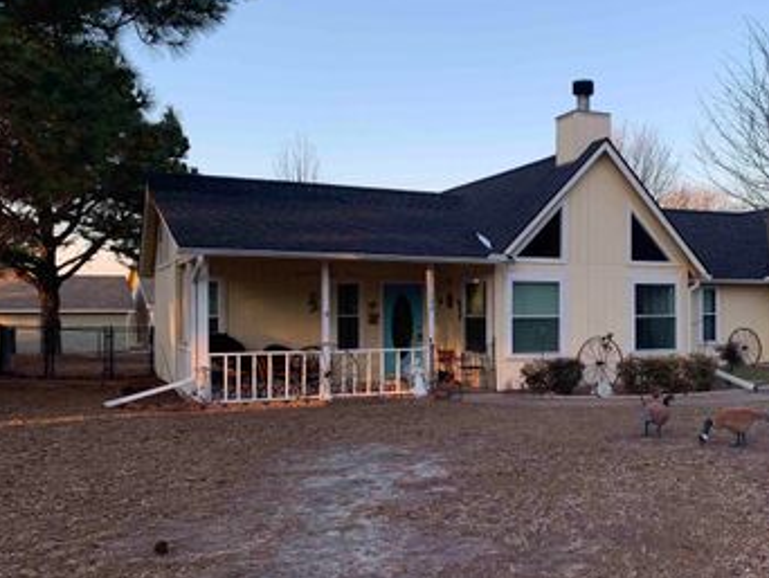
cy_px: 325
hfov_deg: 47.8
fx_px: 845
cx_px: 537
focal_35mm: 38
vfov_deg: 37.7
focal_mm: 4.25
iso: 25
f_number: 1.8
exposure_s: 1/312
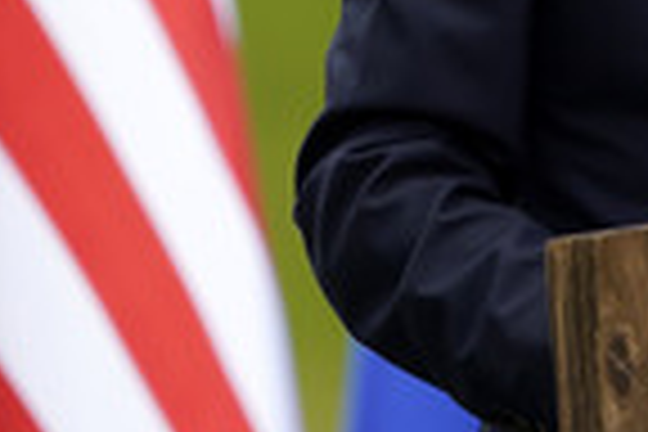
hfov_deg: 1.6
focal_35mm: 1255
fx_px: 22588
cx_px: 866
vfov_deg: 1.1
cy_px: -212
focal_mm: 400
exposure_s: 1/640
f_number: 5.6
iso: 500
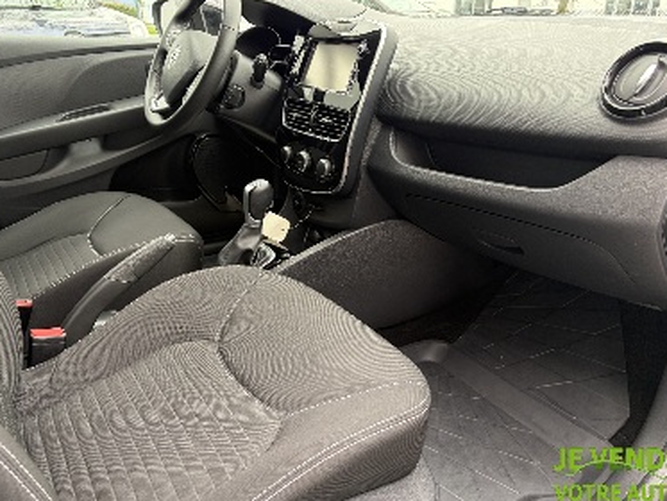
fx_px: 559
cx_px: 320
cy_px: 236
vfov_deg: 48.2
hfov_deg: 61.6
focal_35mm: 29
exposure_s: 1/131
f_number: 1.6
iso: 125
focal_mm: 5.96
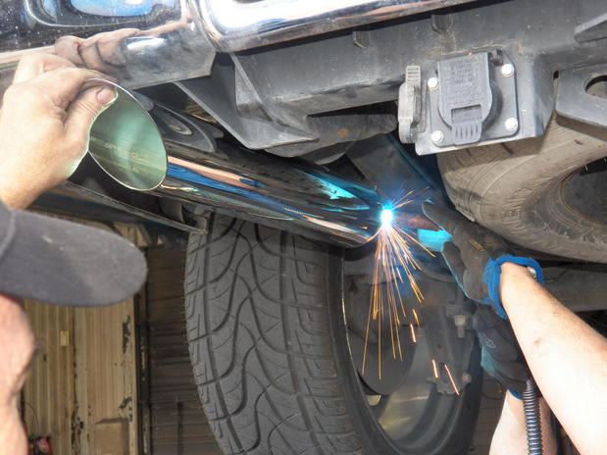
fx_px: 1087
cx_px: 304
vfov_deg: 23.6
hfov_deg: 31.2
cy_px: 228
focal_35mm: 62
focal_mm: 11.2
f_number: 3.6
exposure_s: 1/50
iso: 125
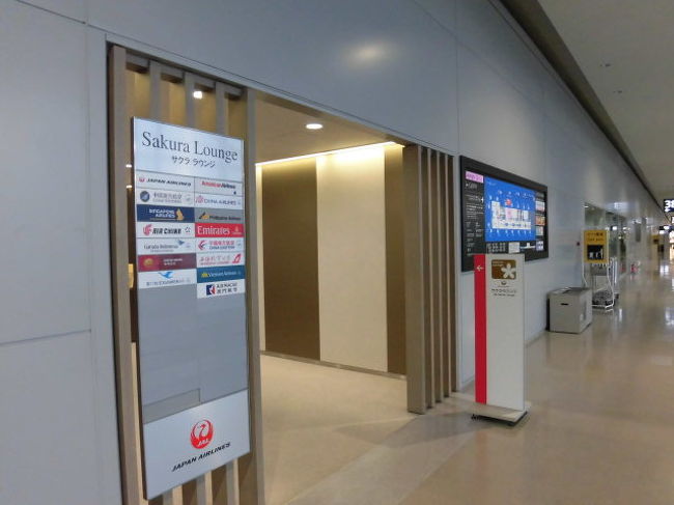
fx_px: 467
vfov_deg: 56.8
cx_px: 337
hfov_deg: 71.6
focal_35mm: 24
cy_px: 252
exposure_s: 1/30
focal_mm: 4.3
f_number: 3.1
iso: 320
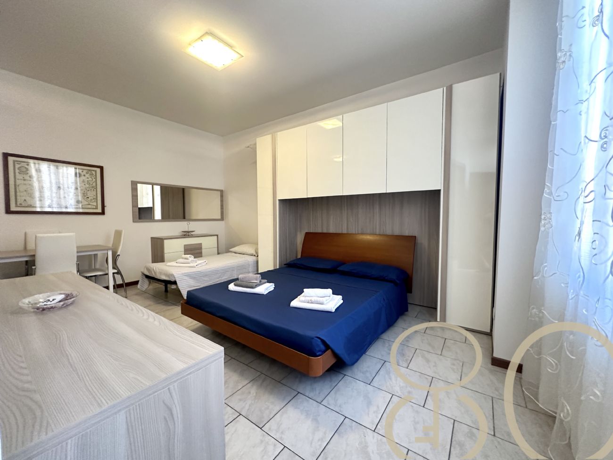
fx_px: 248
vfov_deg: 85.7
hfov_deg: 102.1
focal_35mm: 14
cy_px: 230
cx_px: 306
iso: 320
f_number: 2.2
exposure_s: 1/50
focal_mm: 2.22
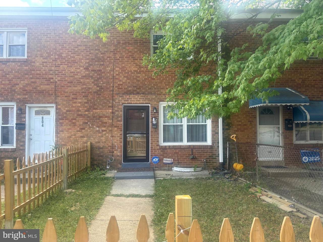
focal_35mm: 26
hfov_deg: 67.3
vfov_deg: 53.1
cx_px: 162
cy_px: 121
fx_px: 243
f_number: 1.6
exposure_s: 1/324
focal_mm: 5.96
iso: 50
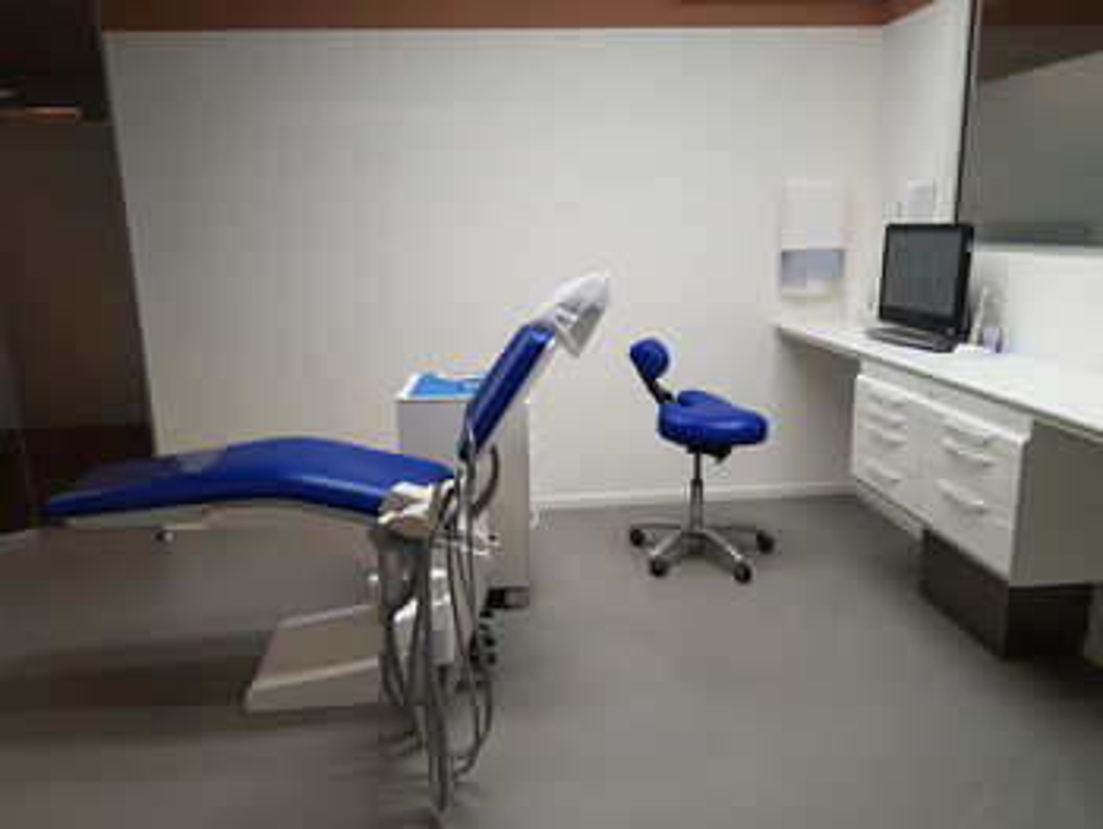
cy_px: 414
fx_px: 829
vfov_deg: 53.1
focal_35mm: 26
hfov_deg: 67.3
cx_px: 552
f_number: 1.7
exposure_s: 1/100
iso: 64
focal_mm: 4.2
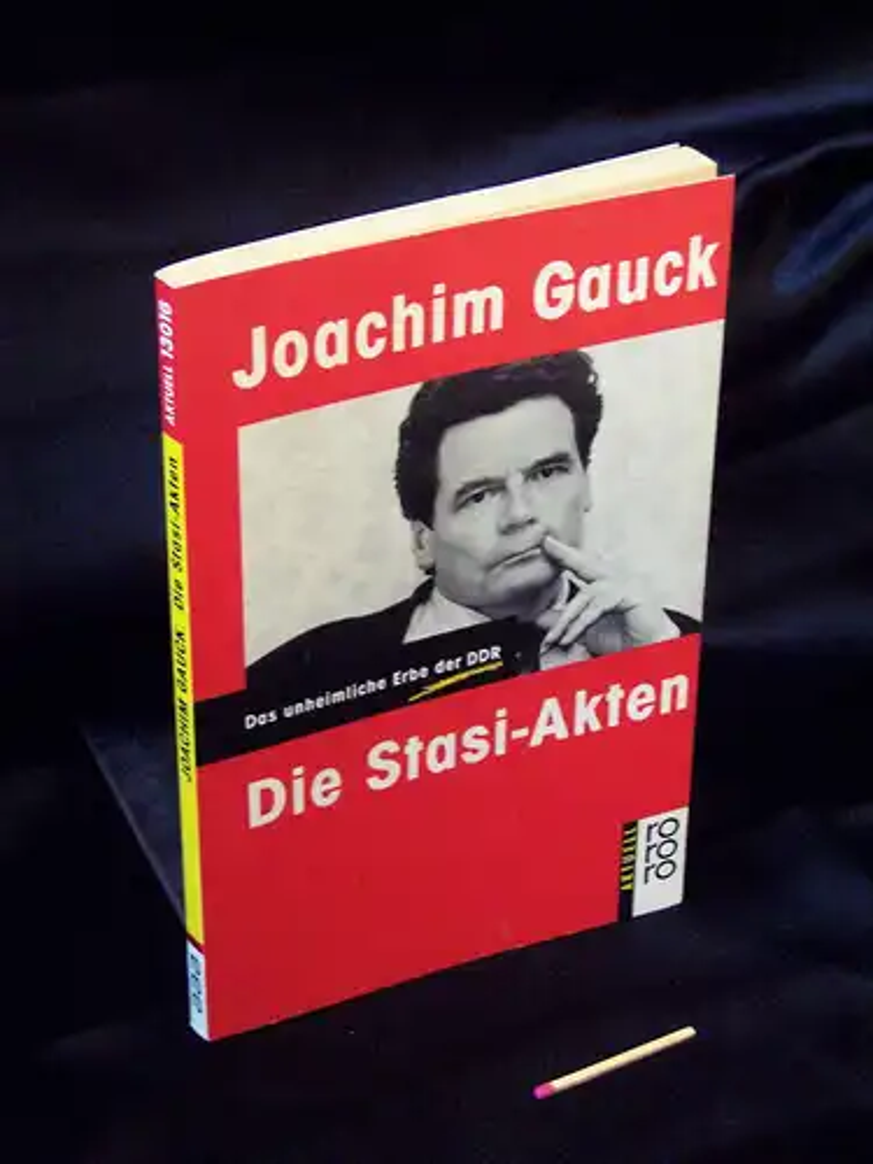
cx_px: 436
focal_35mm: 73
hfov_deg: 20.2
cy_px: 582
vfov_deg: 26.7
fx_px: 2455
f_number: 4.3
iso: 400
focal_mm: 12.1
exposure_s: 1/8
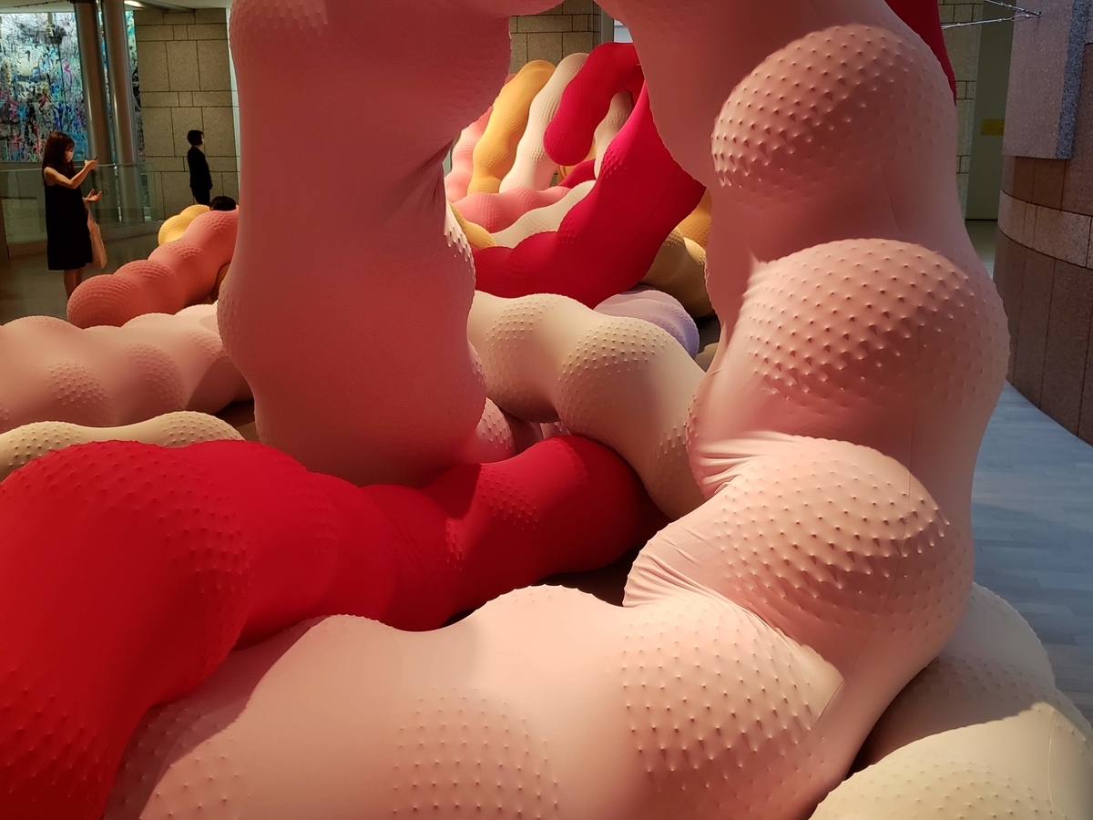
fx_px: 821
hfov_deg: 67.3
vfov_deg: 53.1
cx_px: 546
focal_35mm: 26
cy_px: 410
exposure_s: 1/50
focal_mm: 4.3
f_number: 1.5
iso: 200
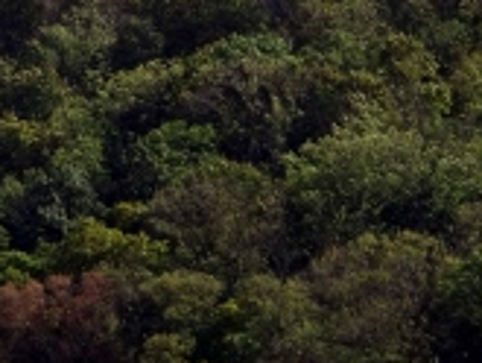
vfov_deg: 1.7
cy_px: -72
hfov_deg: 2.2
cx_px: 139
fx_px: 12415
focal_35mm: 891
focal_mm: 54.04
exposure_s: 1/500
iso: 80
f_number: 6.3
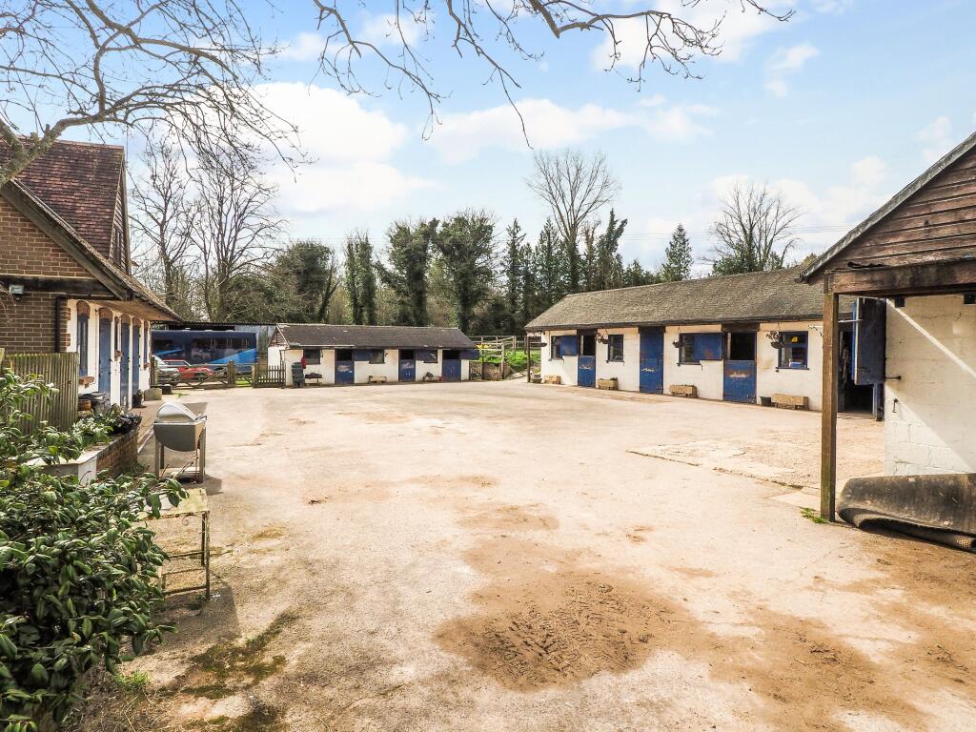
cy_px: 366
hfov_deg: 87.8
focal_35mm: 18
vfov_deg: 71.6
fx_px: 508
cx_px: 488
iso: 320
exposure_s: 1/320
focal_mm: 9
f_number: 14
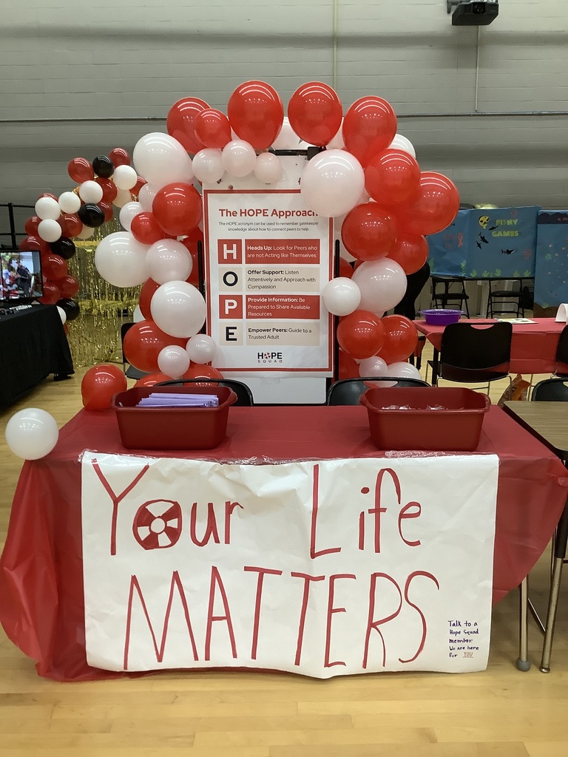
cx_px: 284
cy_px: 378
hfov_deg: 45.4
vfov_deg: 58.4
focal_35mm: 31
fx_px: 678
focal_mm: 3.3
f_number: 2.4
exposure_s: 1/60
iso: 160
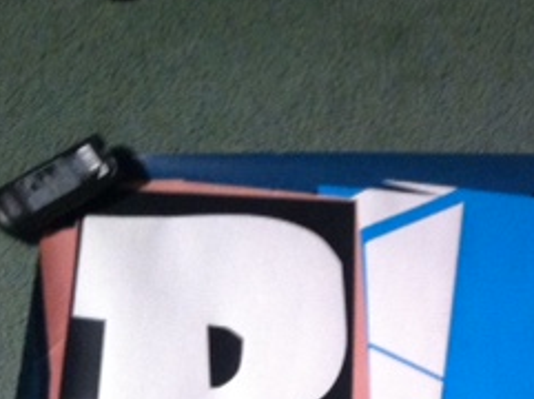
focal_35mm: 93
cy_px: 479
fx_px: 1433
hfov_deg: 19.7
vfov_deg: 15.3
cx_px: 660
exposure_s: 1/15
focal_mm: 3.85
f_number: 2.8
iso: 400
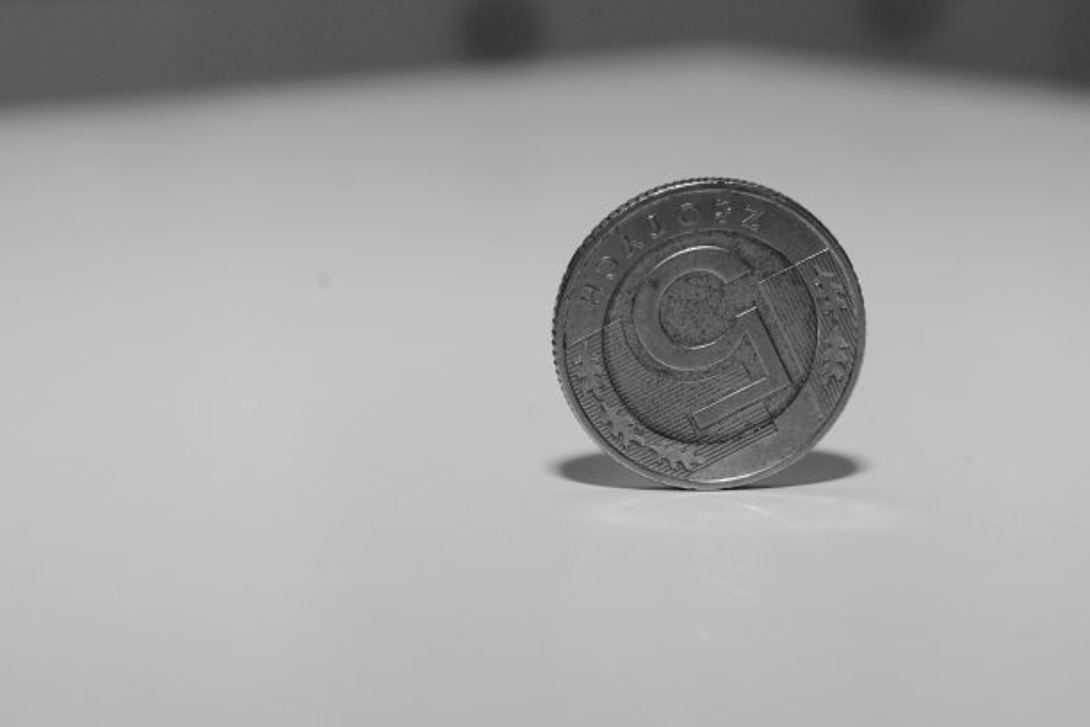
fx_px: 2271
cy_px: 364
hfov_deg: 27.0
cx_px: 545
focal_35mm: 75
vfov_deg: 18.2
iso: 200
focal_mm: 50
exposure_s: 1/100
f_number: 9
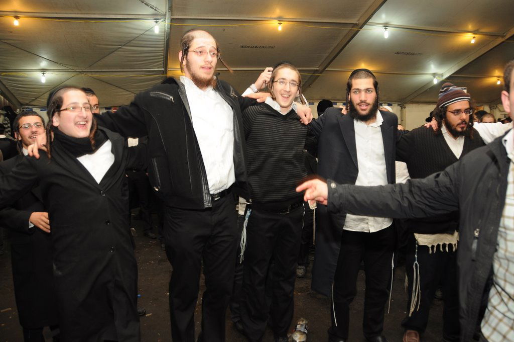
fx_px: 385
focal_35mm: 27
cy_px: 171
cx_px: 257
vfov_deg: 47.8
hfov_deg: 67.4
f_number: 3.5
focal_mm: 18
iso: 400
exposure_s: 1/80
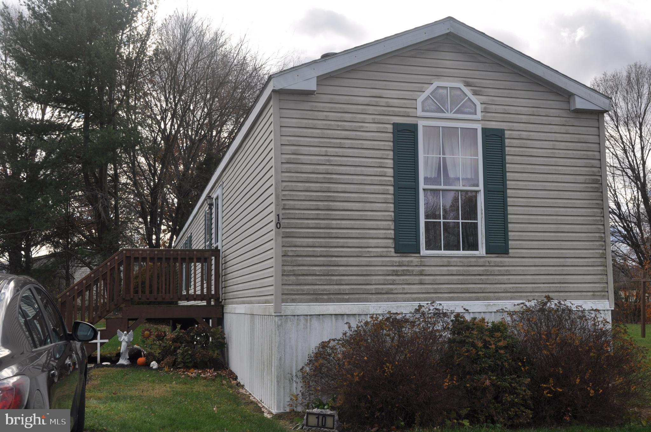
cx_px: 326
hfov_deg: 46.5
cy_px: 216
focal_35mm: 42
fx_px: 759
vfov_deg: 31.8
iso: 200
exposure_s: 1/200
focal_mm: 28
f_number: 13
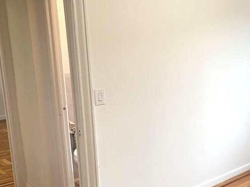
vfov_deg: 27.9
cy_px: 119
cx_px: 237
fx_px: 376
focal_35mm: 52
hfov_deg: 34.2
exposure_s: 1/60
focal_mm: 4.25
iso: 80
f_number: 1.8
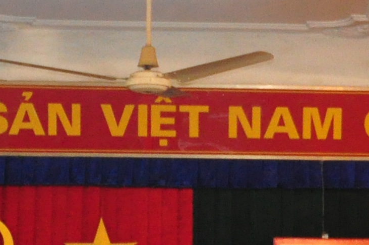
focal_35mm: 255
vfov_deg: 5.3
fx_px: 2610
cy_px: 323
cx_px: 561
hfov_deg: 7.9
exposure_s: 1/125
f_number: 5
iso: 1600
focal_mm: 29
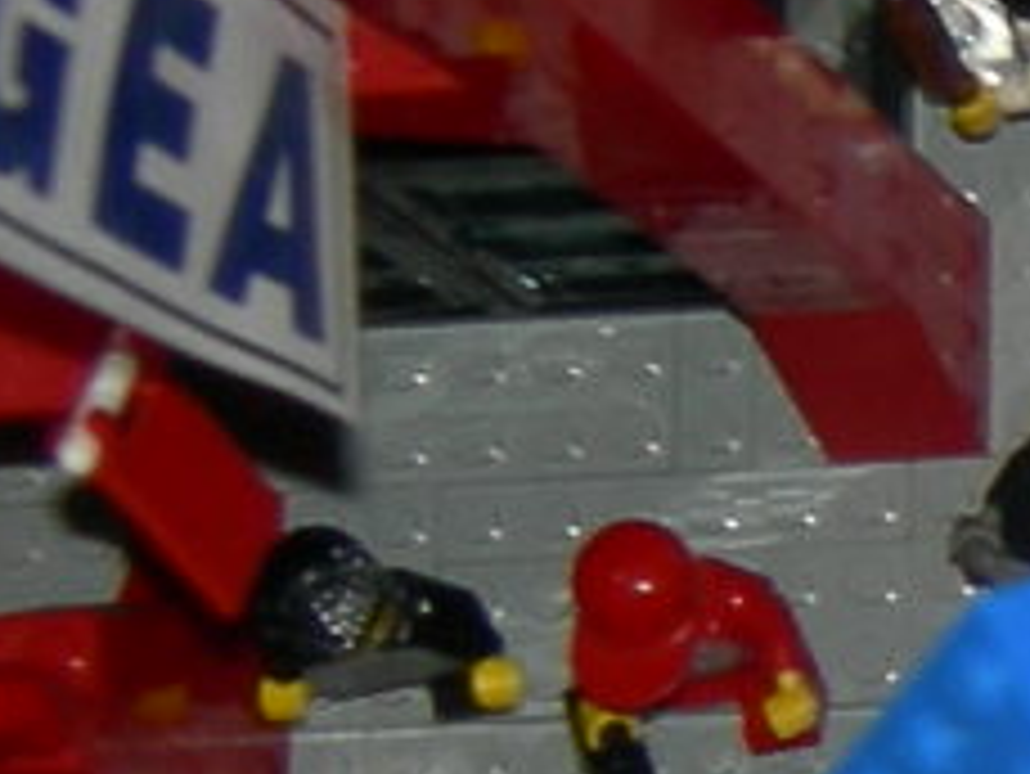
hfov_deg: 7.3
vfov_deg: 5.9
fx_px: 7472
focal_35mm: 251
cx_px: 2649
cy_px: 612
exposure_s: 1/60.1
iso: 64
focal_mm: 7.5
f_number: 2.7
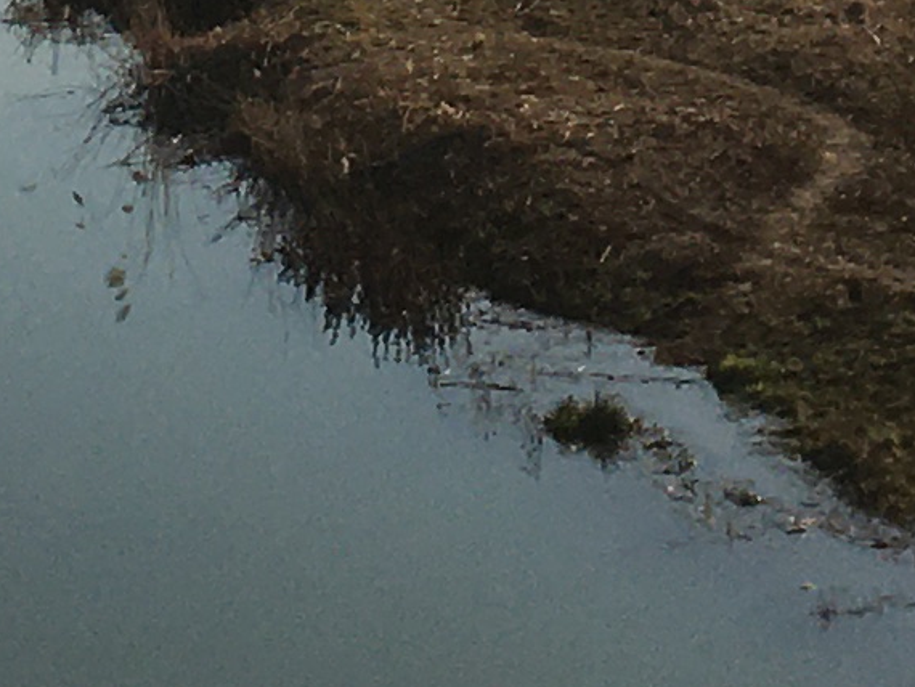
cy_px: -1461
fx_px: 5421
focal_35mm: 205
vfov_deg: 6.5
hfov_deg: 9.6
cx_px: -5
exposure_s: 1/3663
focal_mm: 4.15
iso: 25
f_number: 2.2
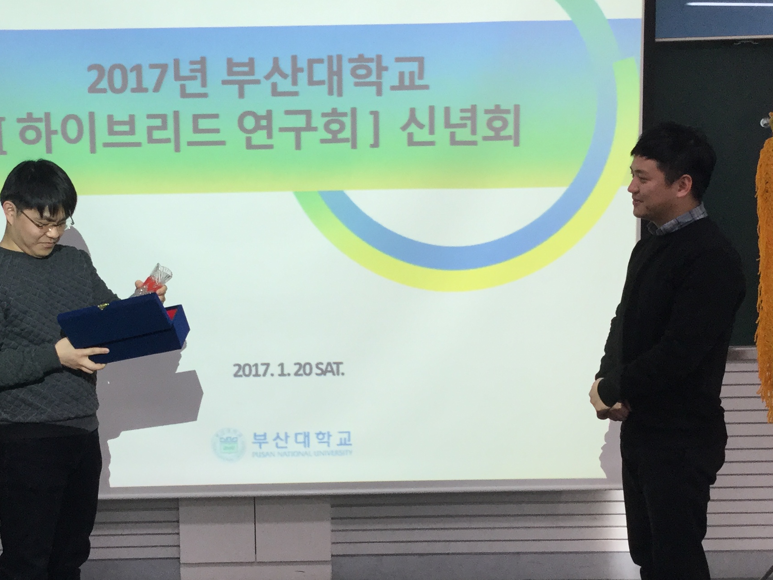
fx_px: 1317
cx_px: 307
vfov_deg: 24.8
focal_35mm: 59
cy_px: 311
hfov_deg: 32.6
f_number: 2.4
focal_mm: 3.3
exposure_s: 1/33
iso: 25
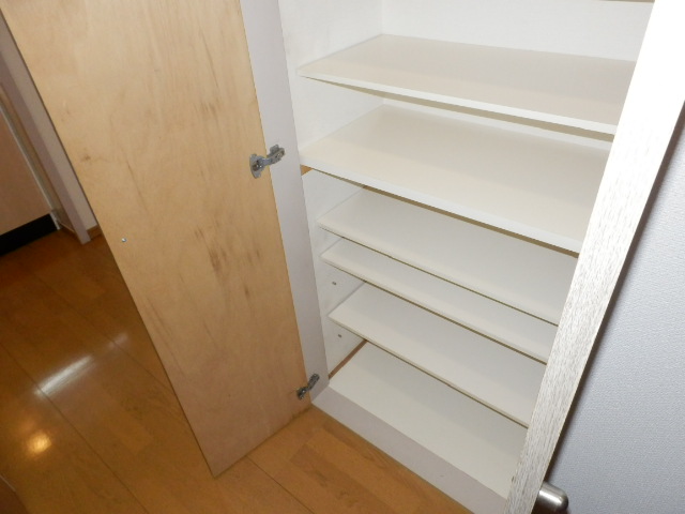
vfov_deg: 56.8
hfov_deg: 71.6
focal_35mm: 24
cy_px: 257
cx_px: 342
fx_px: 475
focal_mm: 4.2
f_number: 7.9
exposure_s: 1/30
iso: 800
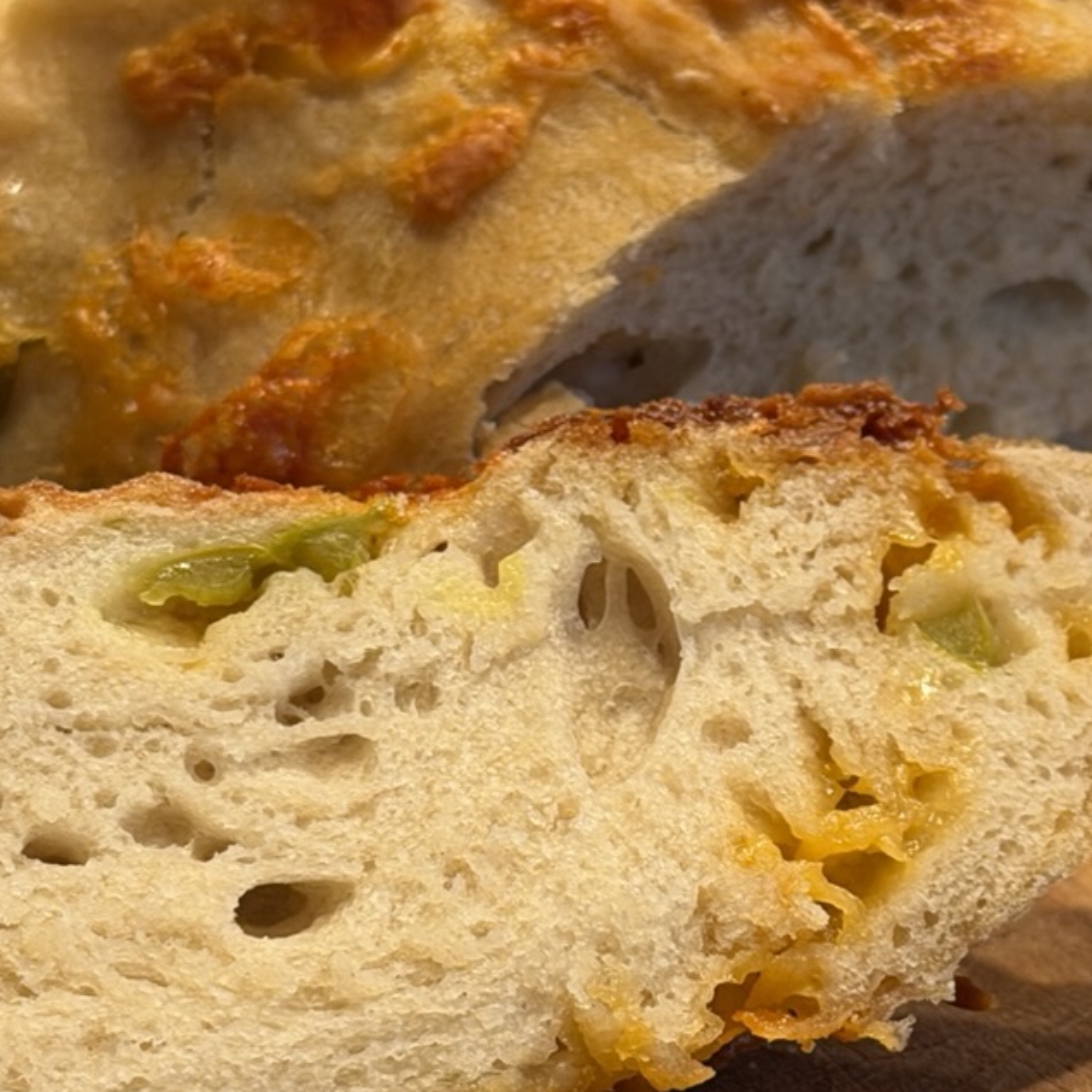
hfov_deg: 13.0
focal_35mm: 134
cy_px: 604
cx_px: 702
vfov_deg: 13.0
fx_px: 4783
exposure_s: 1/60
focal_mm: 6.76
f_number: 1.78
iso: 160
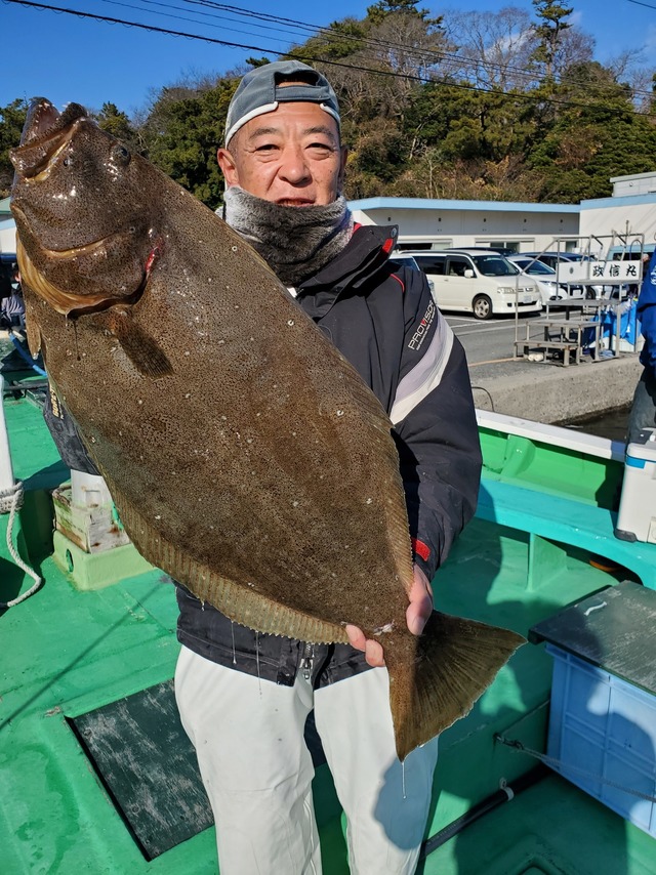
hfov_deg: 53.0
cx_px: 328
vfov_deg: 67.3
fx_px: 657
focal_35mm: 26
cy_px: 438
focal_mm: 4.3
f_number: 2.4
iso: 50
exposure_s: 1/2175
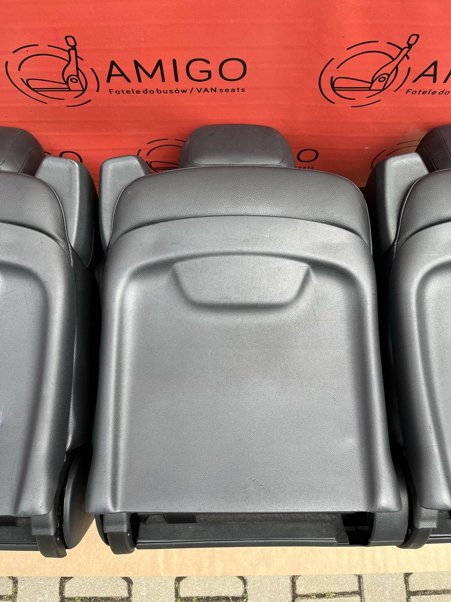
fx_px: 452
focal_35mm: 26
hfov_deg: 53.1
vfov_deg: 67.3
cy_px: 301
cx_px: 226
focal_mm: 5.1
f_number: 1.6
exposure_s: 1/442
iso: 50
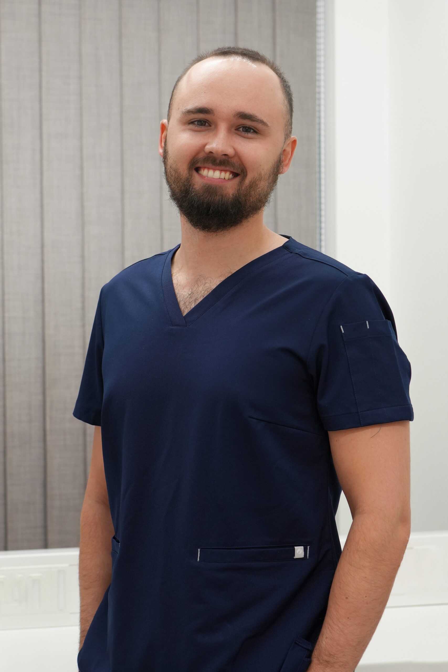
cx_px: 224
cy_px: 336
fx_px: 2379
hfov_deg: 10.8
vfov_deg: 16.1
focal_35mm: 128
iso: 640
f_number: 4
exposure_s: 1/160
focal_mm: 85
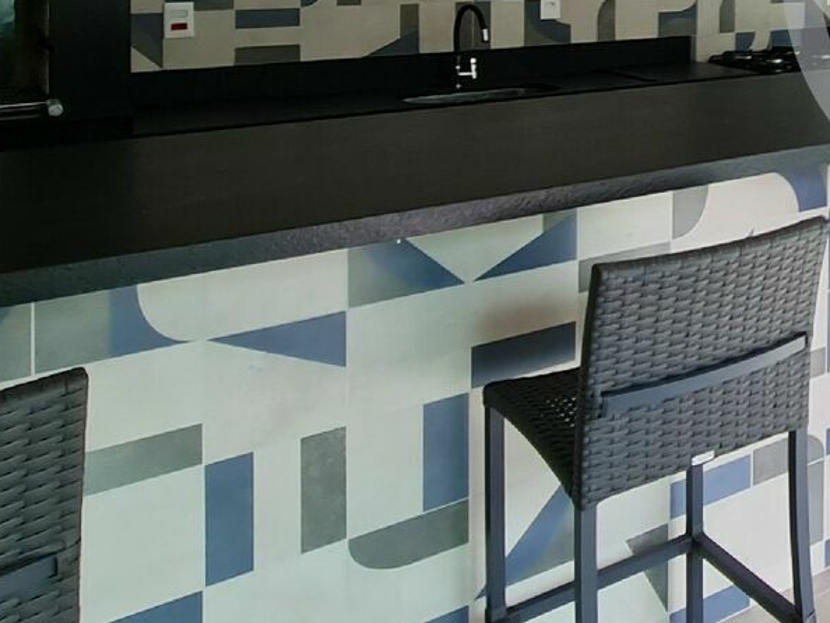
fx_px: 1007
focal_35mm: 42
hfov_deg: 34.3
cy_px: -27
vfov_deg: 31.3
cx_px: 1033
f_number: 2.2
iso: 64
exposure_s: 1/248
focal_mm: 2.2
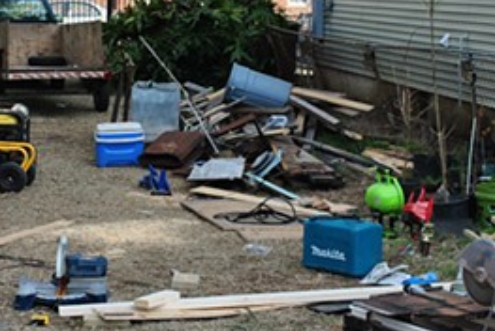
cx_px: 177
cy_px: 122
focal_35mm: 95
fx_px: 1308
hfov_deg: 21.4
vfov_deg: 14.4
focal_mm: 26
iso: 200
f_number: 9
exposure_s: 1/100
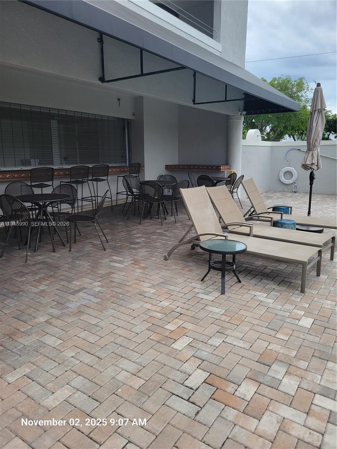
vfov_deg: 67.3
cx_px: 168
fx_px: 337
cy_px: 224
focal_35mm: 26
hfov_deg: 53.1
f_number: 1.8
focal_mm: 5.4
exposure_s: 1/572
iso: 40
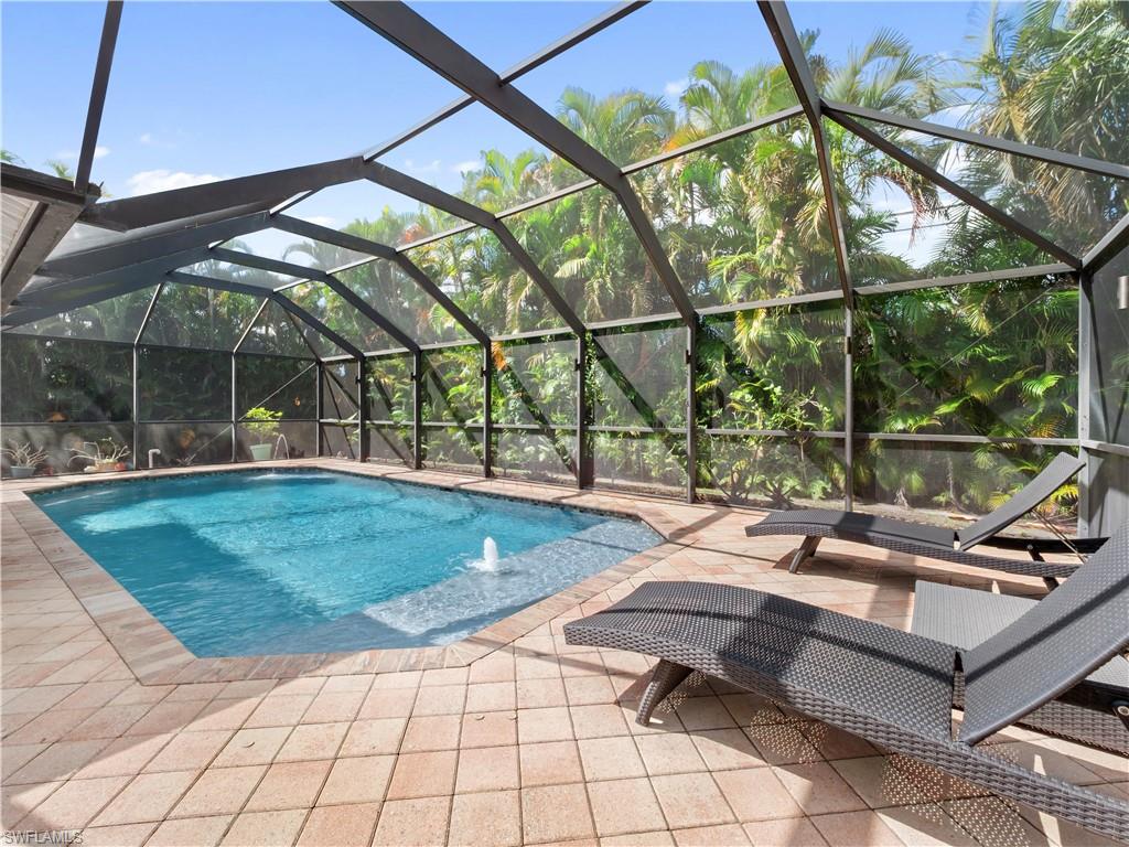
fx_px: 457
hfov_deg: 102.1
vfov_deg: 85.7
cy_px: 424
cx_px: 564
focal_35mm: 14
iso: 200
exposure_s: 1/60
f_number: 7.1
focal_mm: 7
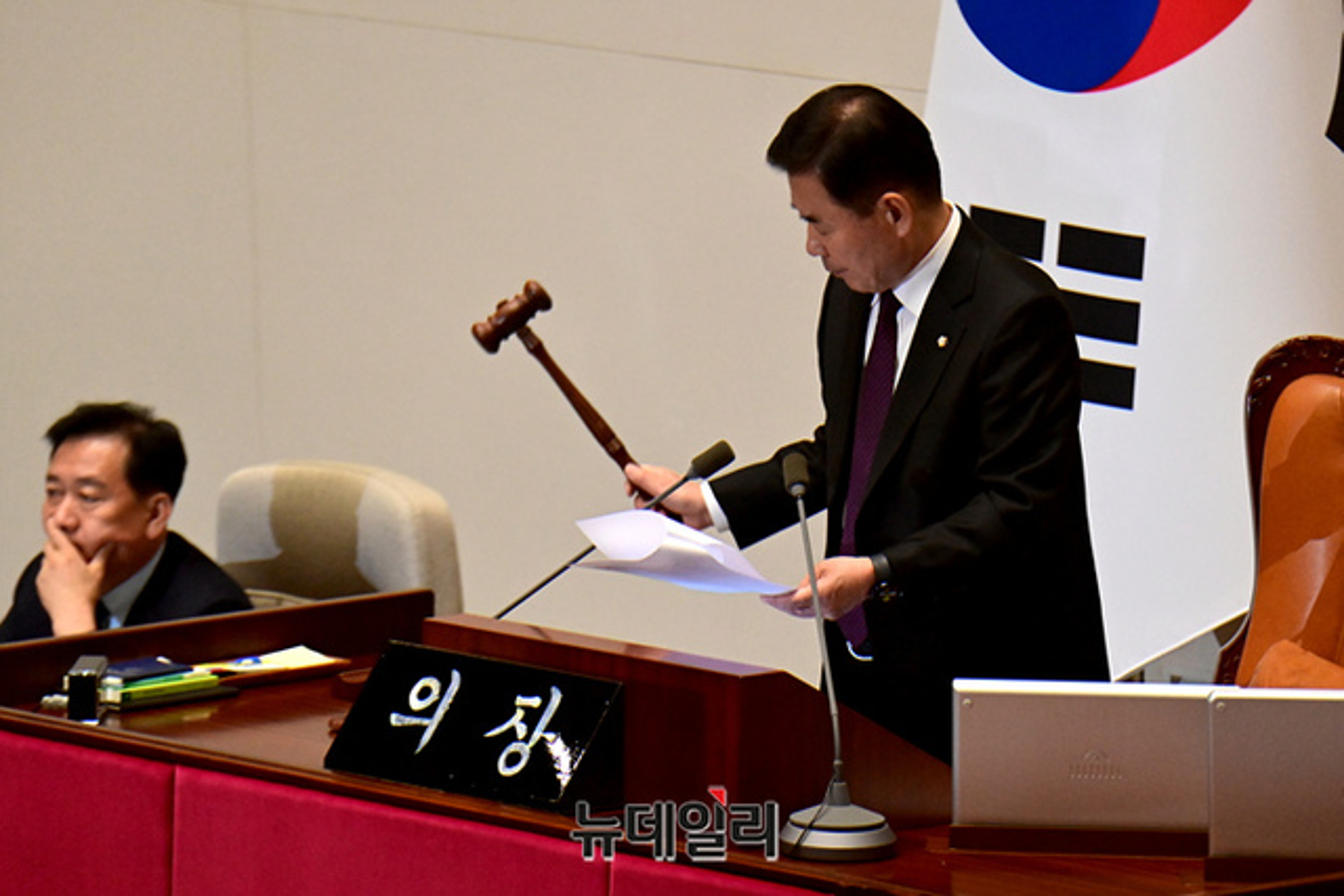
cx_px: 672
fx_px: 14936
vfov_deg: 3.4
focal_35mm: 400
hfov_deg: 5.2
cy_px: 448
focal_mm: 400
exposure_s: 1/250
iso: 6400
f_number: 6.3
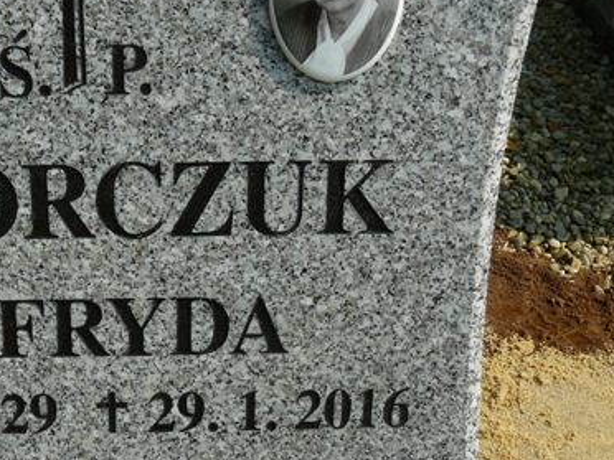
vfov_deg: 23.6
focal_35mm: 62
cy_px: 269
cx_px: 125
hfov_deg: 30.5
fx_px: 1100
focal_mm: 6
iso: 100
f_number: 5.6
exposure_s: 1/400
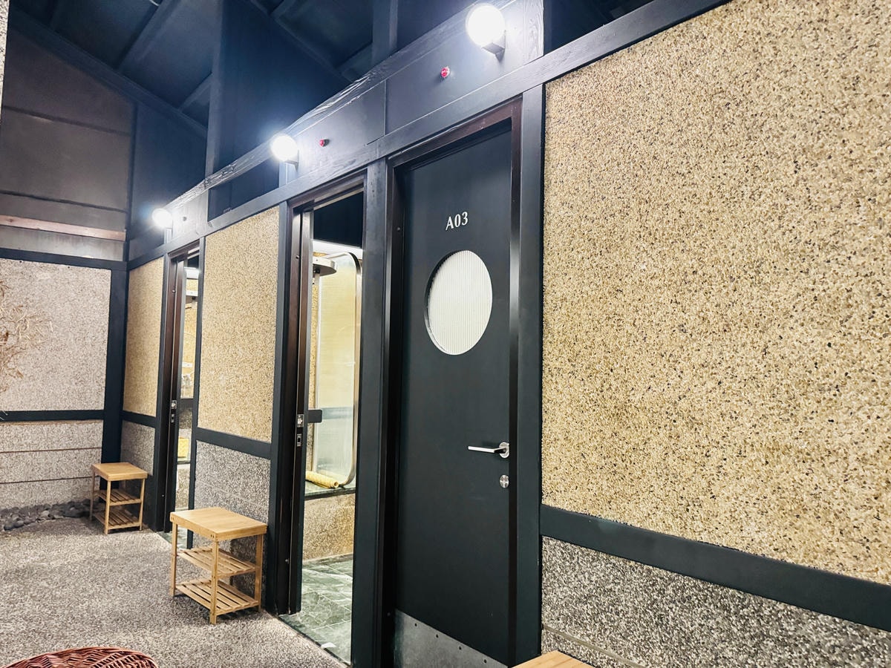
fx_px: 618
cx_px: 446
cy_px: 334
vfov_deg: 56.8
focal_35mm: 24
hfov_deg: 71.6
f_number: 1.78
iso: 1250
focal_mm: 6.86
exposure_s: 1/30
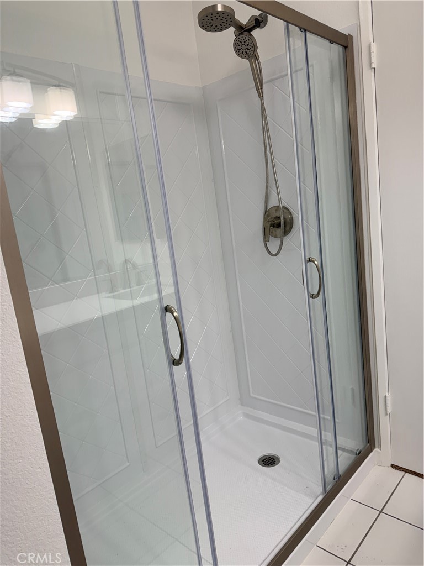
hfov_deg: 56.8
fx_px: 392
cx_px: 212
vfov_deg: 71.6
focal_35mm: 24
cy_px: 283
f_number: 1.78
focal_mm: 6.76
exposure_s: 1/174
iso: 80
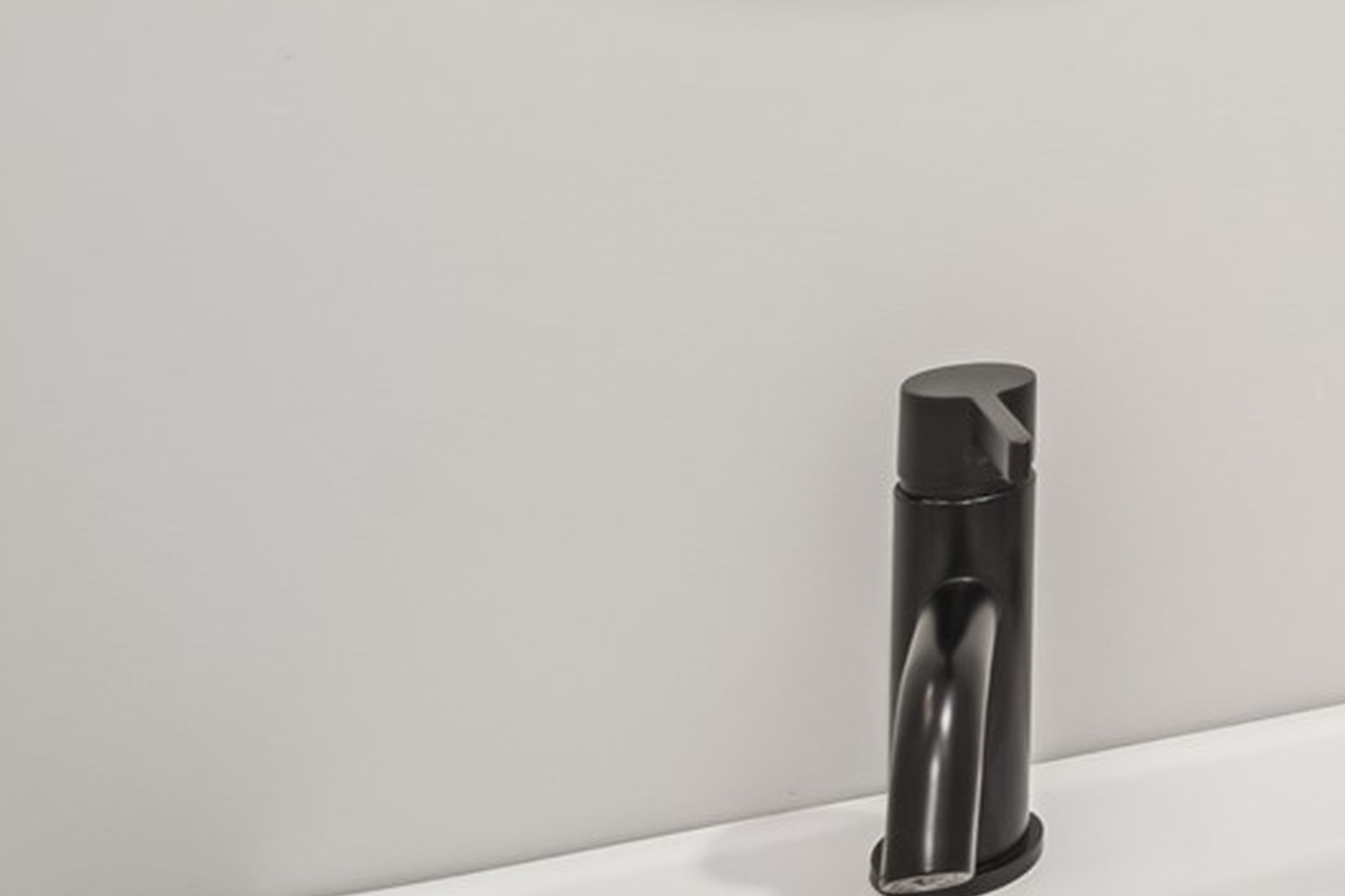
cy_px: -210
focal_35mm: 54
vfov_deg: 22.8
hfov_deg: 27.6
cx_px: 1926
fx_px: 2017
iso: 640
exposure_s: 1/8
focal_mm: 14
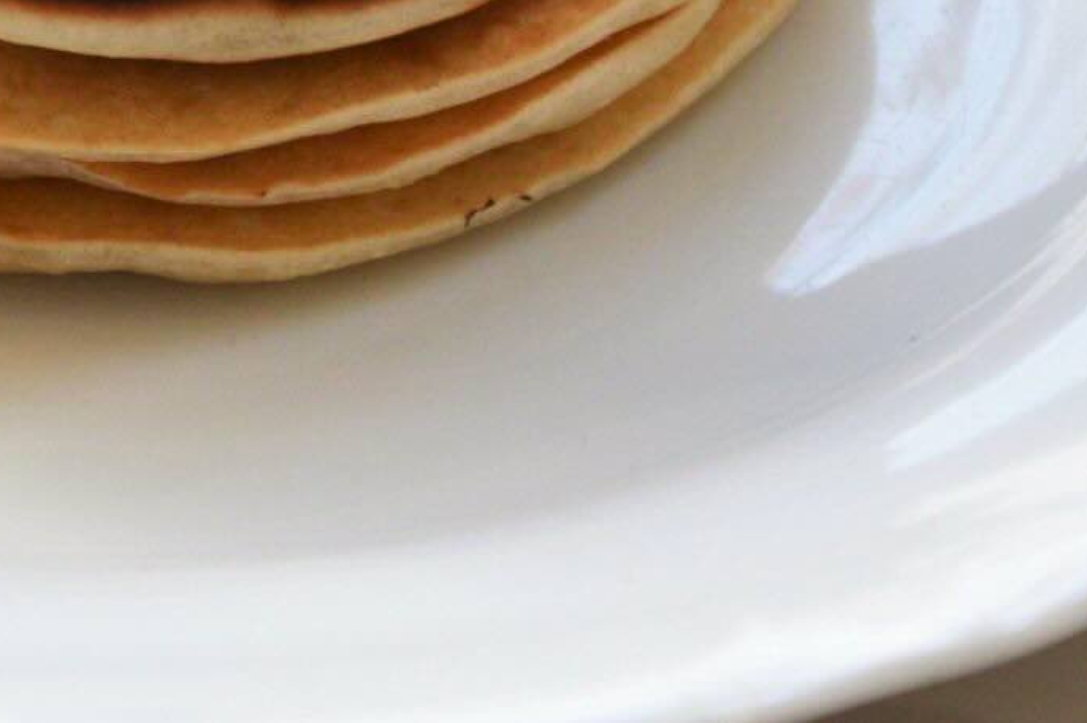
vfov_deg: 3.4
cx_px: 135
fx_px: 12157
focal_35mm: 403
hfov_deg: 5.1
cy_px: -344
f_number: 5.6
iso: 500
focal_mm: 90
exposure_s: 1/125
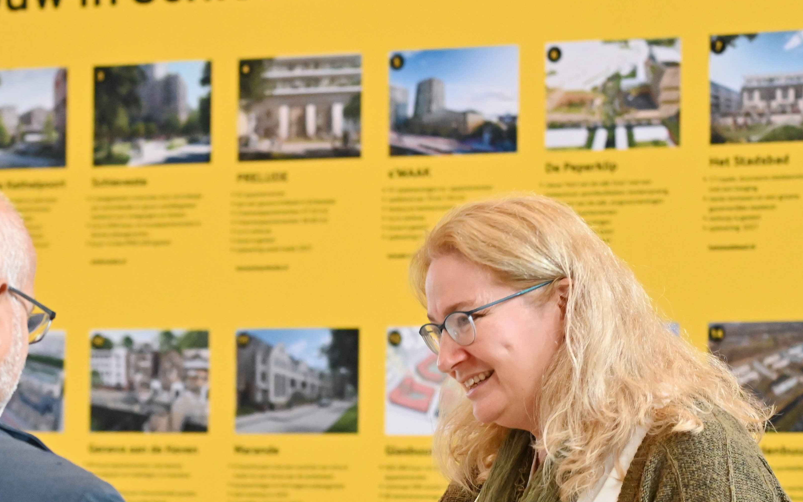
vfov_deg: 7.2
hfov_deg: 11.5
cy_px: 388
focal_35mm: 182
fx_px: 3983
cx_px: 270
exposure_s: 1/90
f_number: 4
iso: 6400
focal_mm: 95
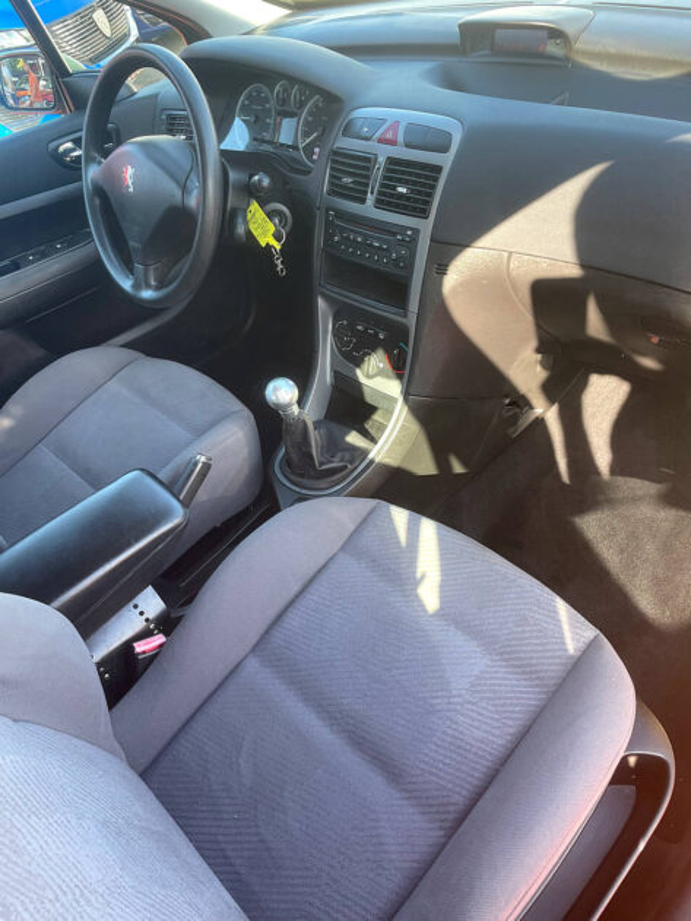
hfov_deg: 53.1
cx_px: 346
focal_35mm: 26
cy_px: 460
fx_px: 692
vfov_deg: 67.3
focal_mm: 4.2
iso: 64
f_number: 1.6
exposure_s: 1/121
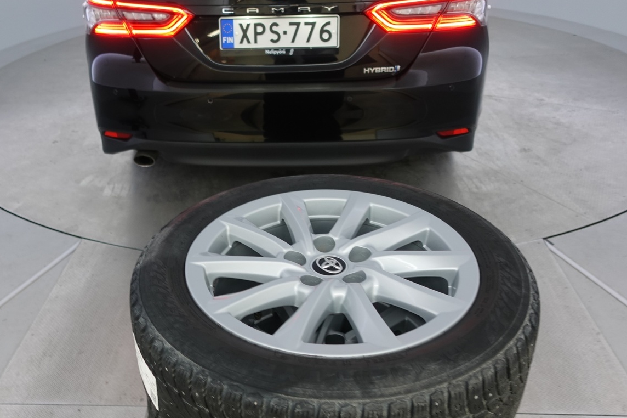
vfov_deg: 38.8
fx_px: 592
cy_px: 239
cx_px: 265
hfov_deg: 55.6
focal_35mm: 34
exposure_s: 1/30
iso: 125
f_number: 2
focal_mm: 9.4
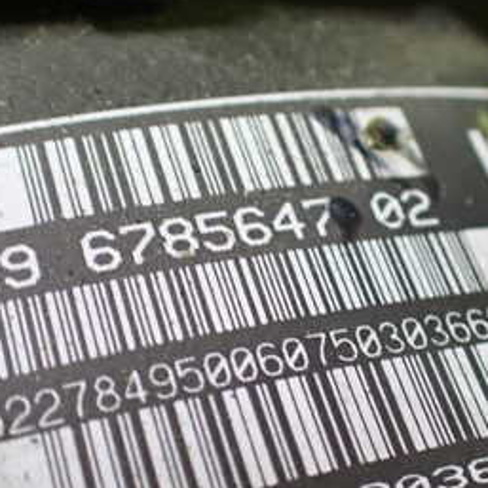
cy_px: 281
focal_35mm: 62
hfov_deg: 27.7
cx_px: 226
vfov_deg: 27.7
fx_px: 989
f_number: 2.3
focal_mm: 5.4
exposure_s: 1/30
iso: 800
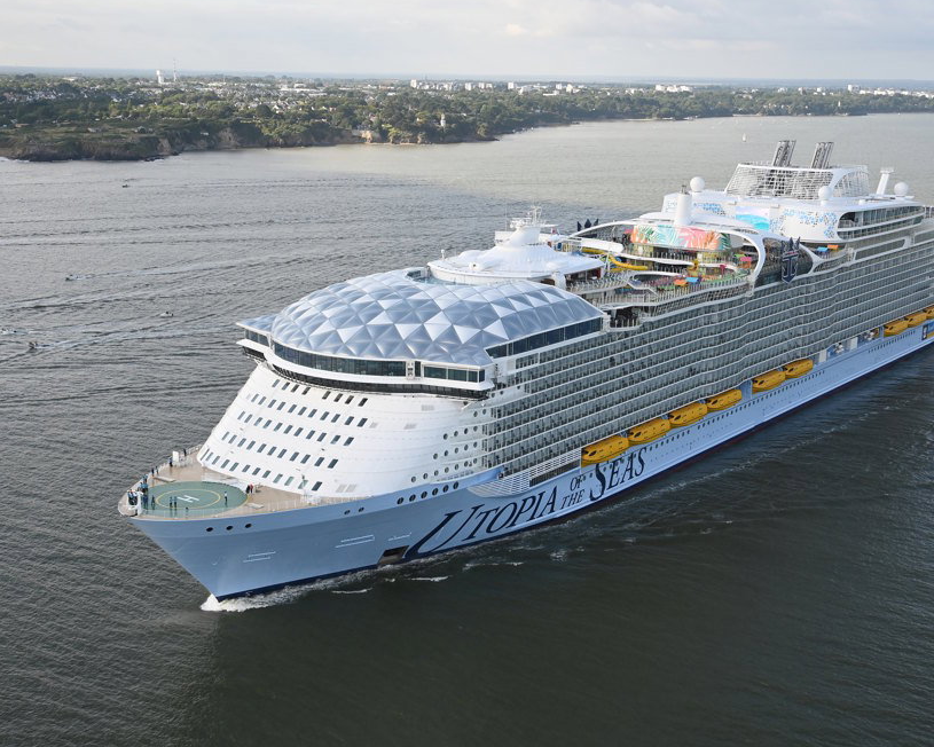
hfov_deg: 40.3
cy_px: 376
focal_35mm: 46
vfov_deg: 32.7
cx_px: 480
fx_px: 1272
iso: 800
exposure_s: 1/400
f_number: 13
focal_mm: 40
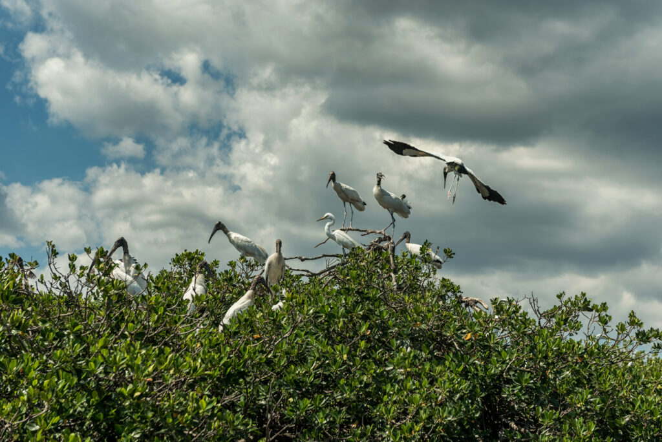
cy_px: 221
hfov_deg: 28.8
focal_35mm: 70
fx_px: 1288
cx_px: 331
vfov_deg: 19.5
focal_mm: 70
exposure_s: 1/1250
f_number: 5
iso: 100
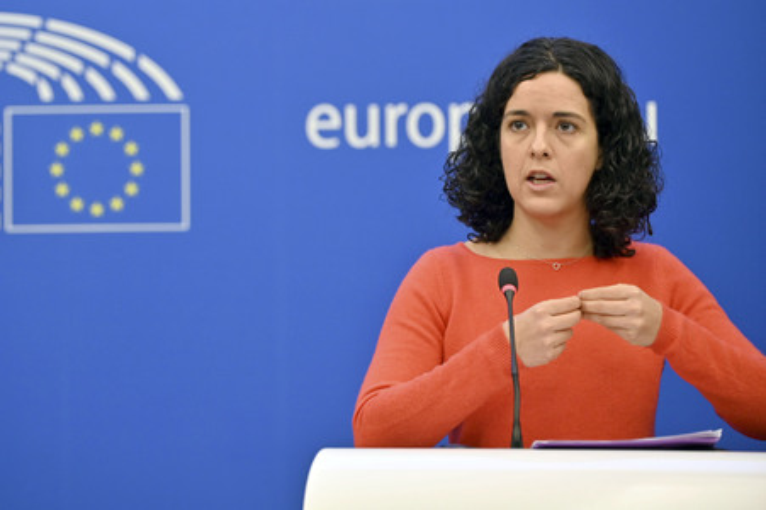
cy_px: 255
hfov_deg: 15.2
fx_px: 2870
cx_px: 383
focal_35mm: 135
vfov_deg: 10.1
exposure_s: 1/160
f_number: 2.8
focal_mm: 135
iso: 640
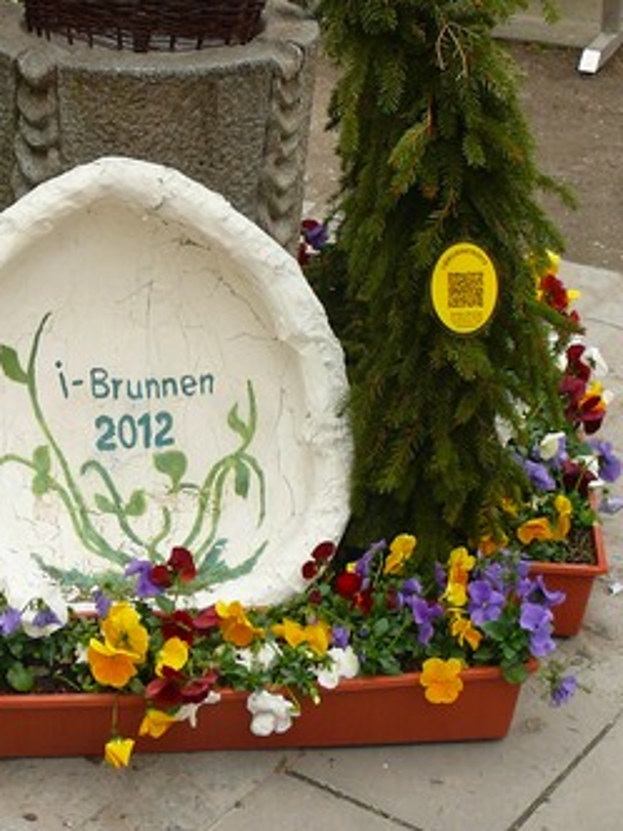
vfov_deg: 23.8
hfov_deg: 18.3
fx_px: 1896
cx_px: 45
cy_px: 33
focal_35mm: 79
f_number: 2.8
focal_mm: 7.4
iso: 100
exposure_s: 1/40
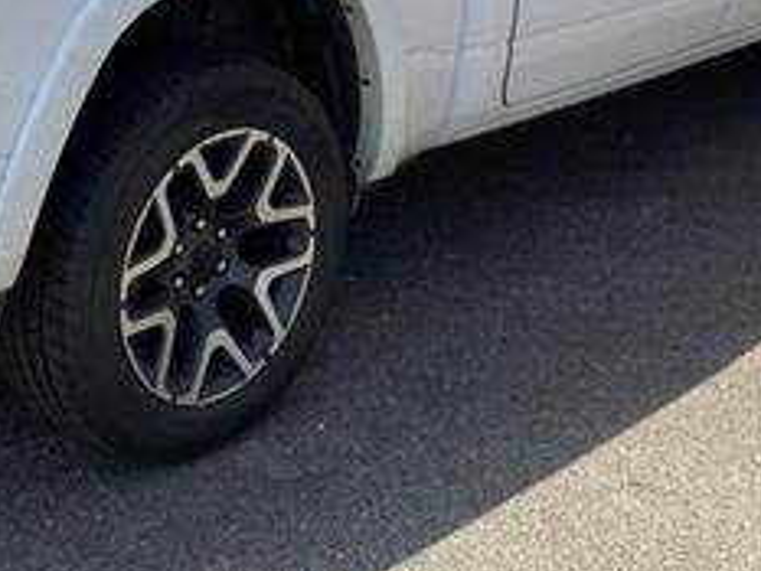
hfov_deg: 27.9
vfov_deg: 21.2
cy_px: 10
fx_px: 1474
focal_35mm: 67
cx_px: 75
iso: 25
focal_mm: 3.3
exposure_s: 1/1101
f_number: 2.4
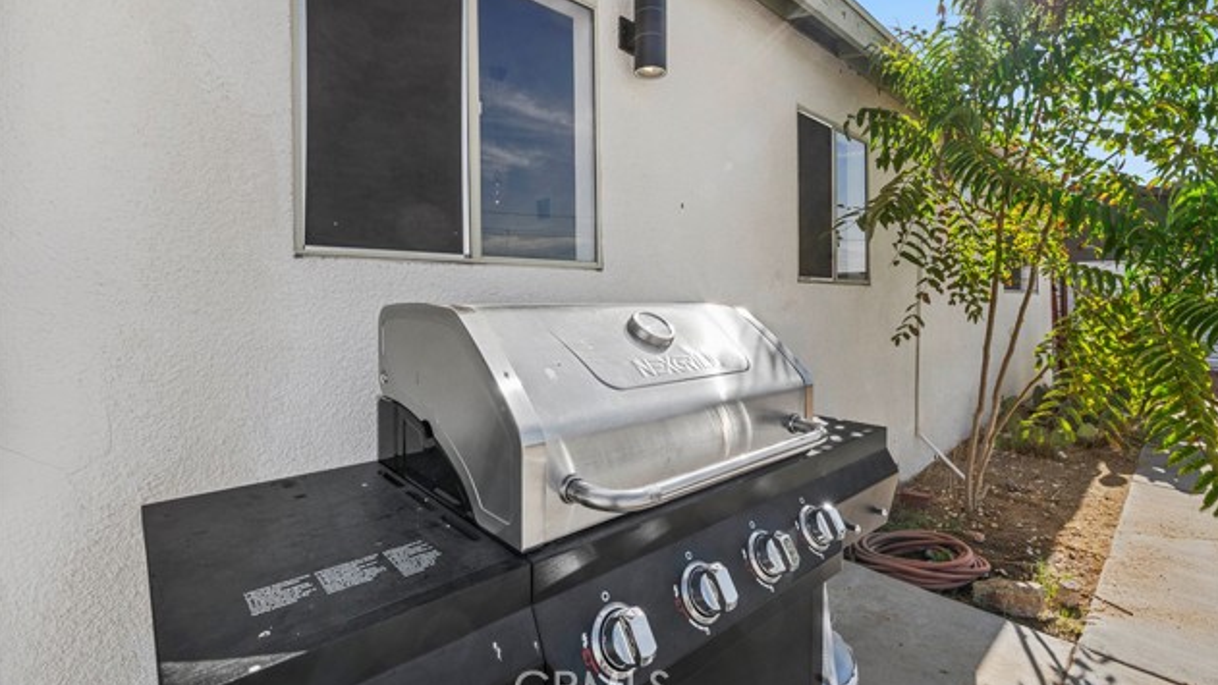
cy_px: 304
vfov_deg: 62.2
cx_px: 612
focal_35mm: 18
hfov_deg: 94.2
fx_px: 566
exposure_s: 1/400
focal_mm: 16.5
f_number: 11
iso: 400
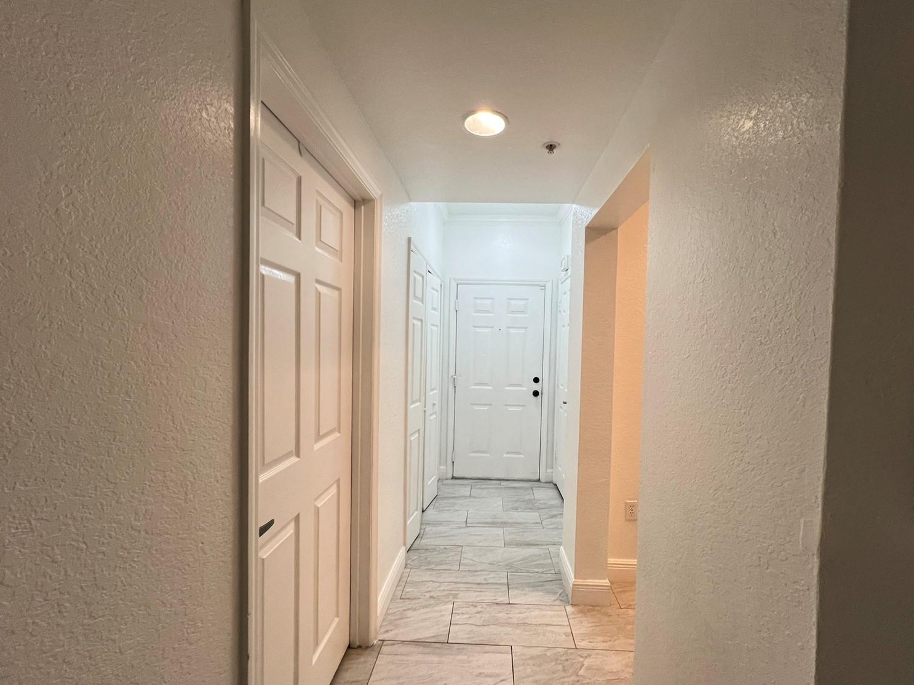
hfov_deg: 102.0
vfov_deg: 85.6
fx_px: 370
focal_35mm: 14
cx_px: 480
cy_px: 357
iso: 200
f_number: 1.8
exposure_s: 1/120
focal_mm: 1.57
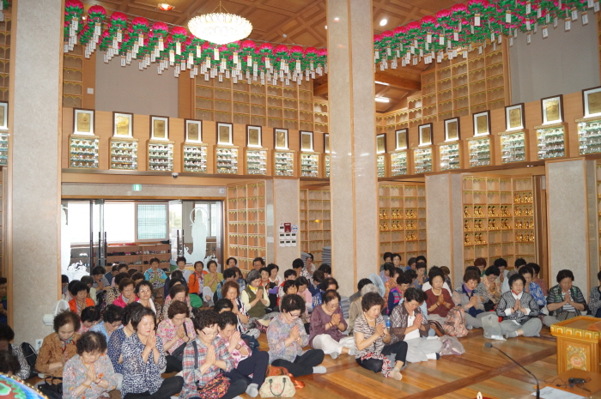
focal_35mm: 27
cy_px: 200
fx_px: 450
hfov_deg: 67.4
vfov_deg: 47.8
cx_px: 300
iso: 1000
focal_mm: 18
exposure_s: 1/160
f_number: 4
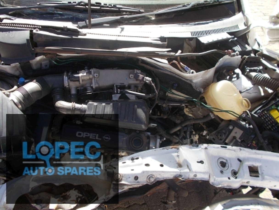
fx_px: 210
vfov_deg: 53.1
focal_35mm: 26
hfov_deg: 67.3
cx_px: 140
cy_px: 105
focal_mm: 4.6
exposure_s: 1/160
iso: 80
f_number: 3.2
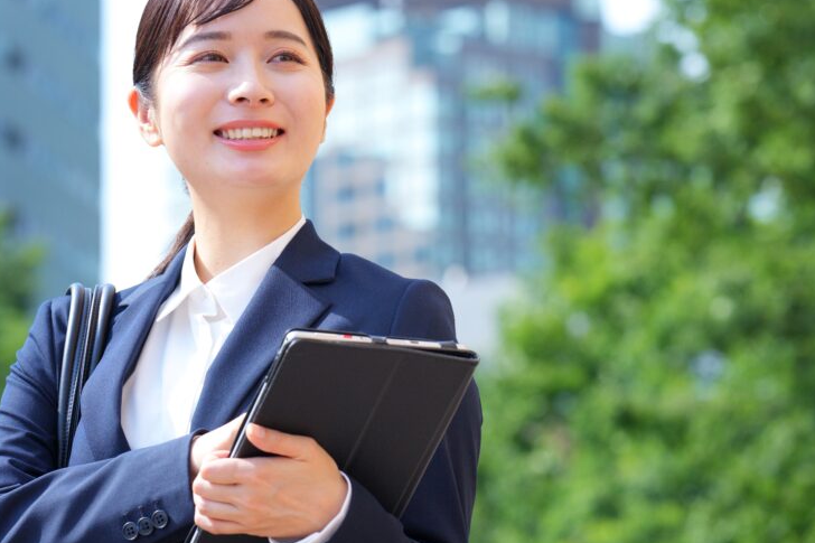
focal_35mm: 190
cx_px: 355
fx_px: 4300
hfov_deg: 10.8
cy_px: 267
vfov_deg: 7.2
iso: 400
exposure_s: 1/640
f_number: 6.3
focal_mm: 135
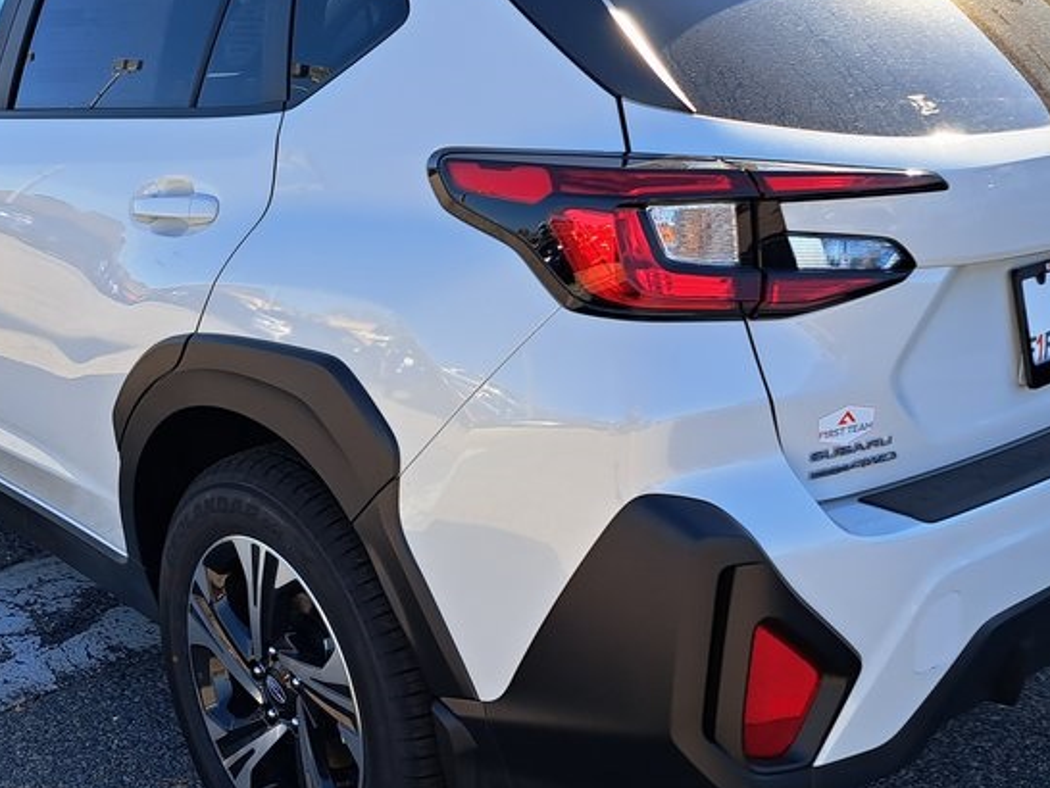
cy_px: 344
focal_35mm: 45
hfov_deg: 42.1
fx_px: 1366
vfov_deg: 32.2
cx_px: 527
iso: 50
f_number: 1.8
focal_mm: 5.23
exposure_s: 1/456
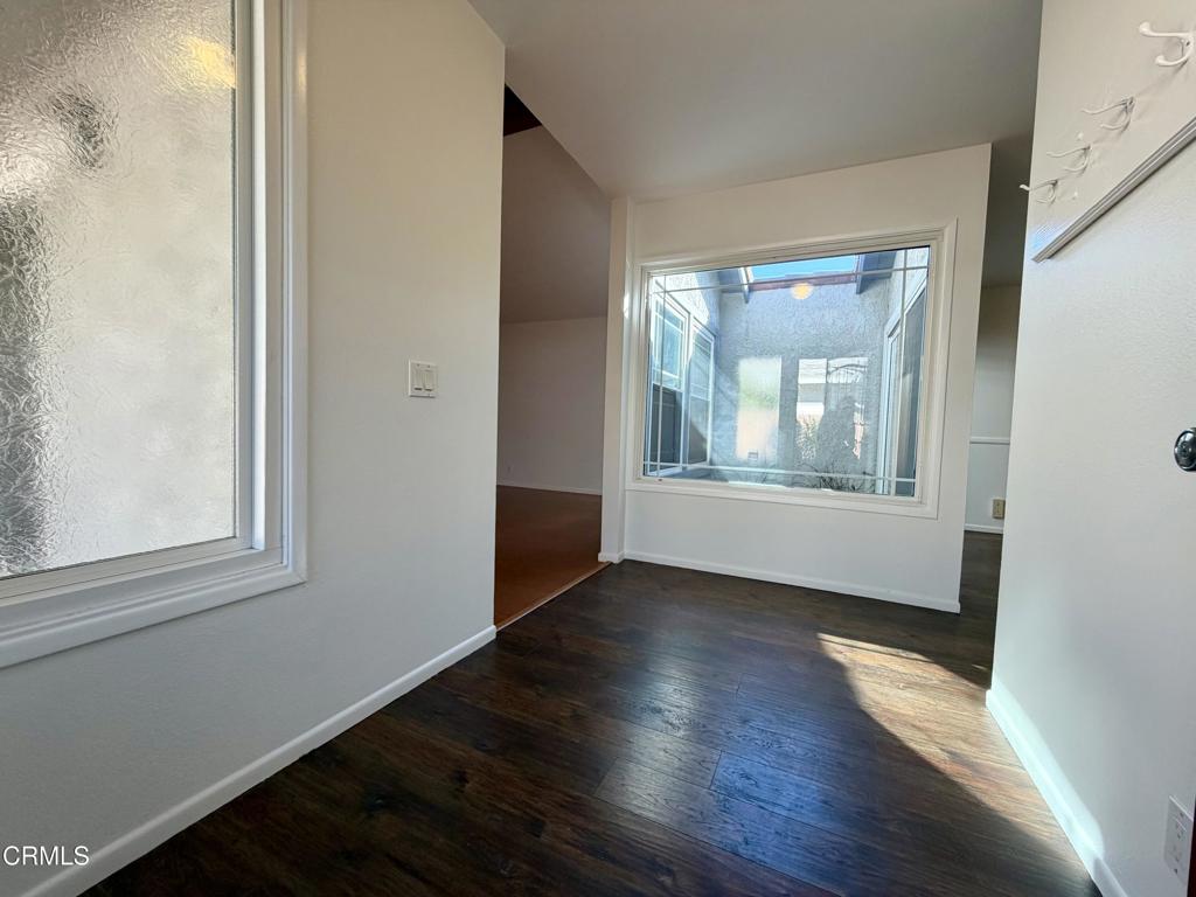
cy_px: 448
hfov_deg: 102.1
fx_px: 484
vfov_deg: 85.7
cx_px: 598
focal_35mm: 14
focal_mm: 2.22
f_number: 2.2
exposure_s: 1/120
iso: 80
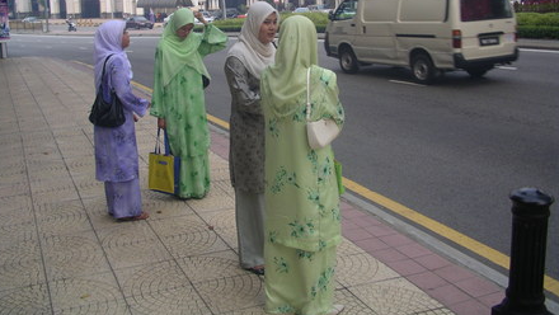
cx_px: 276
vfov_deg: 28.9
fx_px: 608
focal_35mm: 41
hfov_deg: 49.4
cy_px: 104
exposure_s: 1/160
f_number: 2.8
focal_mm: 5.7
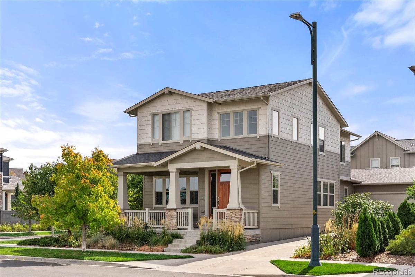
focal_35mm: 47
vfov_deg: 28.6
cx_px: 208
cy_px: 138
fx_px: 544
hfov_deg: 41.7
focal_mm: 47.2
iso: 640
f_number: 6.3
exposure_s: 1/3200
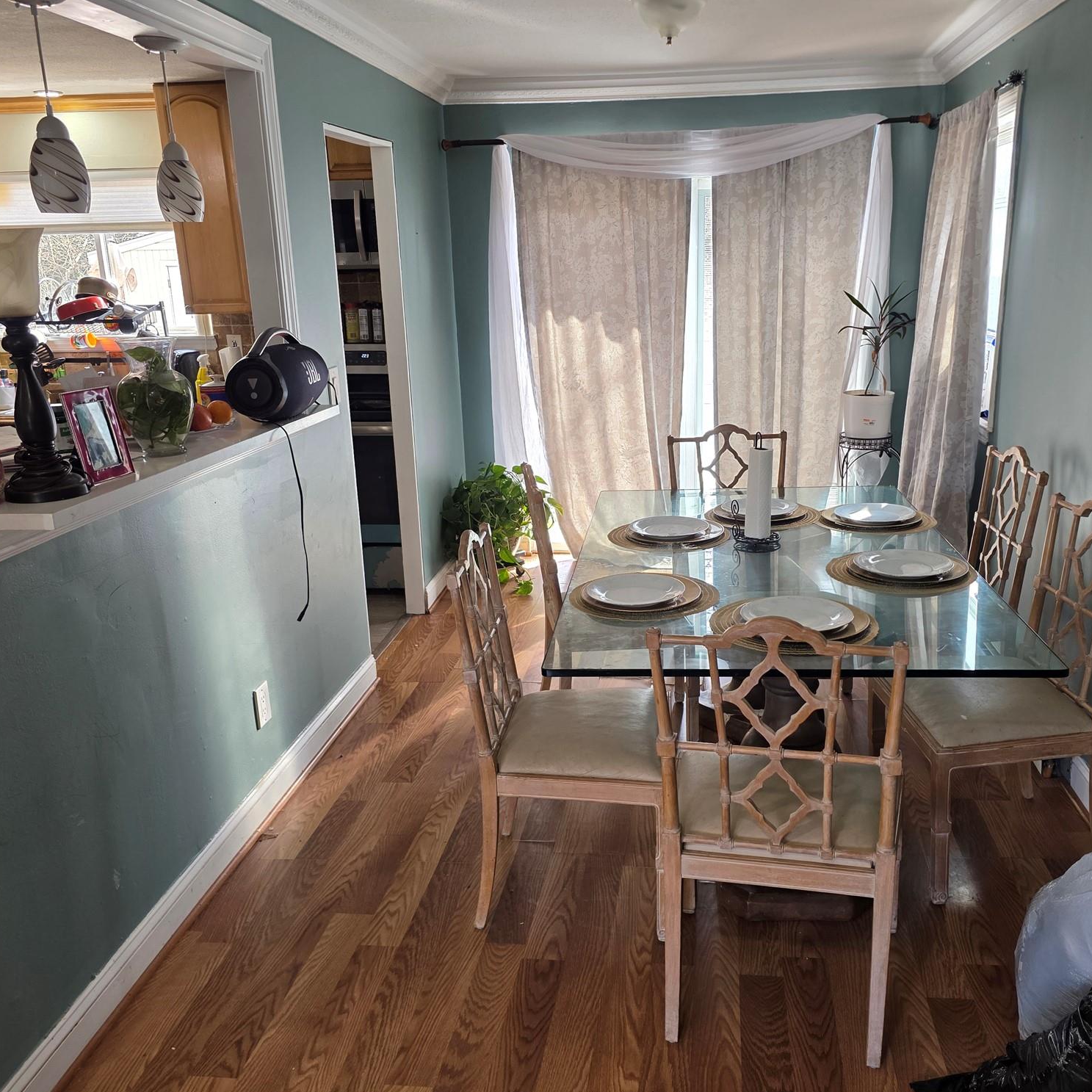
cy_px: 539
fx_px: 999
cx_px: 590
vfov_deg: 57.3
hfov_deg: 57.2
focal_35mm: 28
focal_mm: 6.3
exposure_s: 1/120
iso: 125
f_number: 1.7
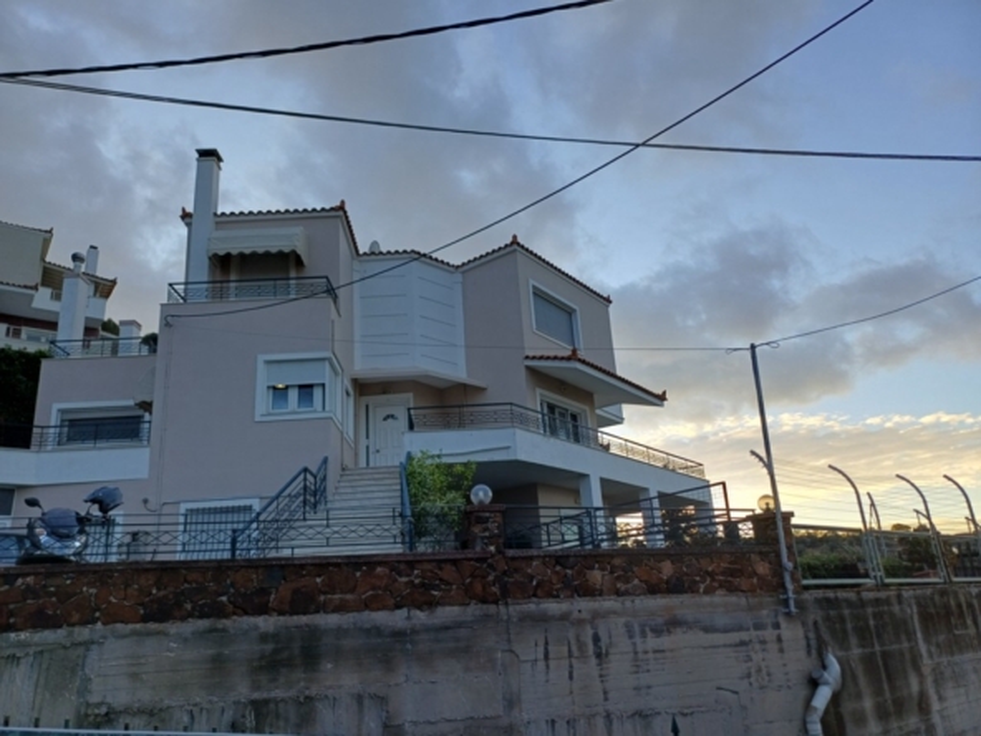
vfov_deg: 54.9
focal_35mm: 25
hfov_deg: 69.4
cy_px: 368
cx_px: 490
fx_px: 708
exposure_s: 1/304
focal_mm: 4.65
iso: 50
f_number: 1.8
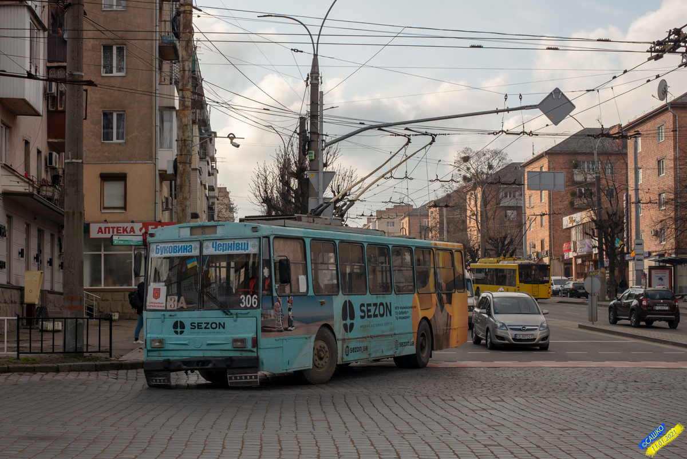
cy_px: 230
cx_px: 344
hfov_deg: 39.6
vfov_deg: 27.0
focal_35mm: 50
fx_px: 954
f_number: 9
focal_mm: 50
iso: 160
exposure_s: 1/400
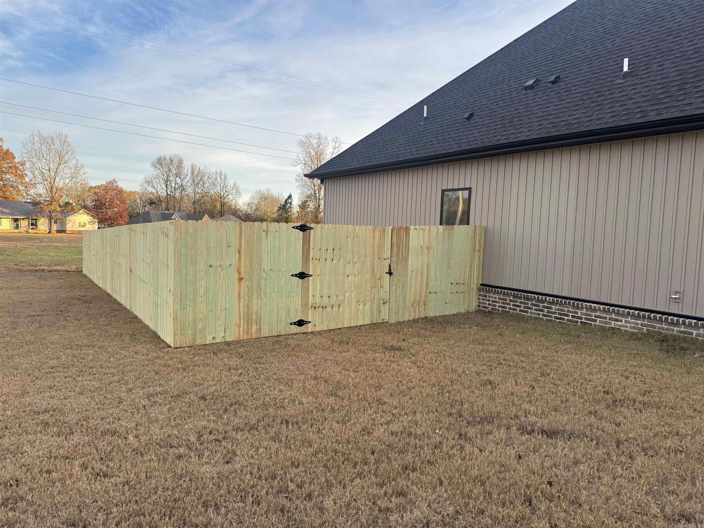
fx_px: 488
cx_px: 352
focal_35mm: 24
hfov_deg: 71.6
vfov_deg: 56.8
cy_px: 264
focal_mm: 6.76
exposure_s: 1/952
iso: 80
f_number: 1.78
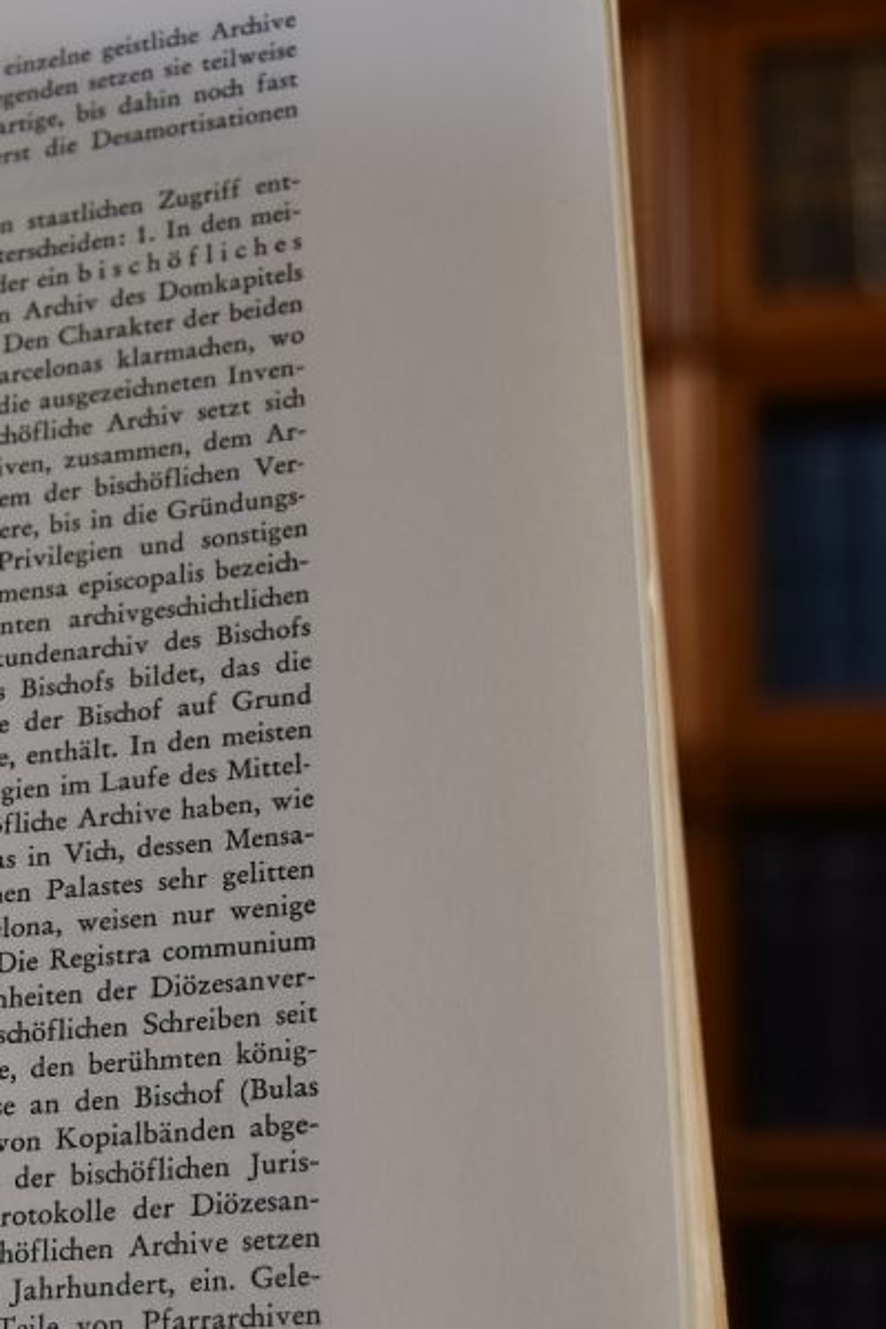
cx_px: 239
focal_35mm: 84
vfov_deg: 24.1
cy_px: 878
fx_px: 3101
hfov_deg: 16.2
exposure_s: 1/250
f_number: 3.8
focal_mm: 24
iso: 450
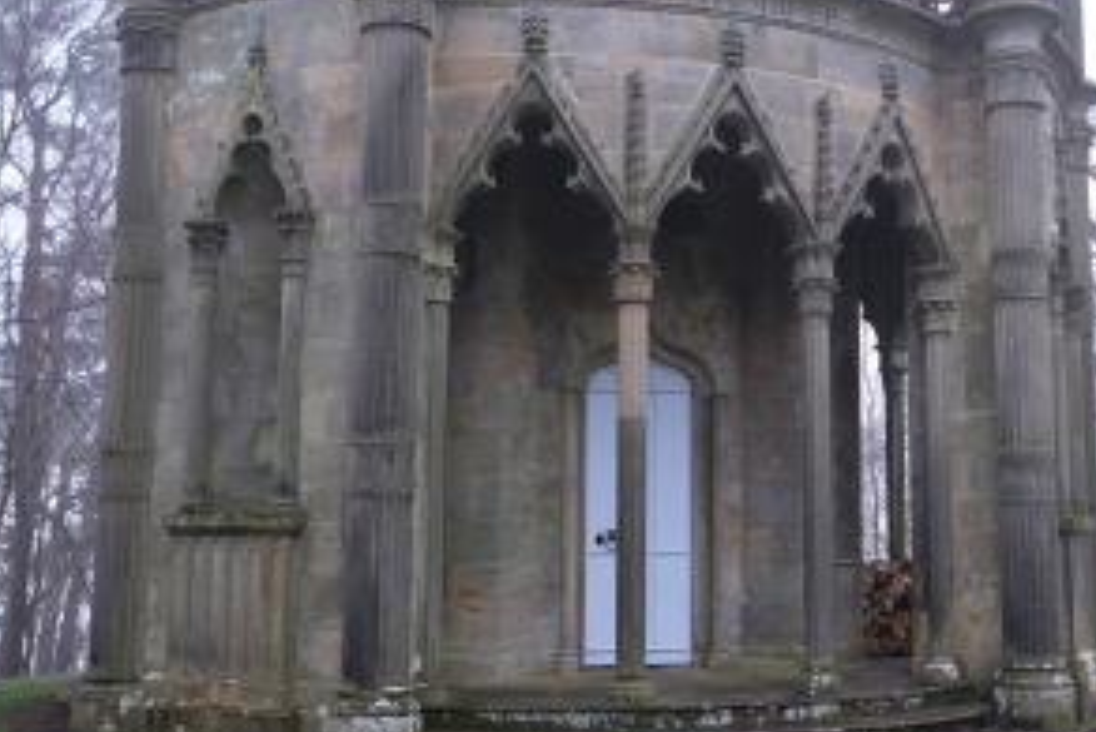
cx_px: 698
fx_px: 1462
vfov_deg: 28.1
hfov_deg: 40.7
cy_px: 328
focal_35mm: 48
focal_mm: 23
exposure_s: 1/110
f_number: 2
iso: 200
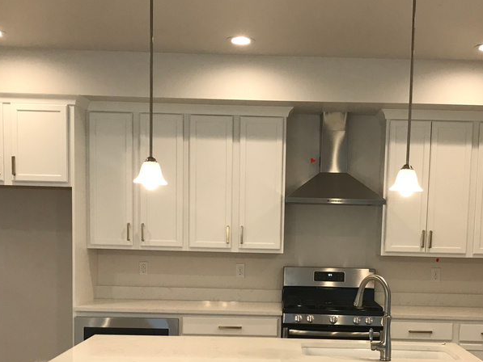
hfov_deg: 39.5
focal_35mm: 48
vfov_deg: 29.5
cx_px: 288
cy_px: 294
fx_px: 670
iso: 25
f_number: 1.8
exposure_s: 1/40
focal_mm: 3.99
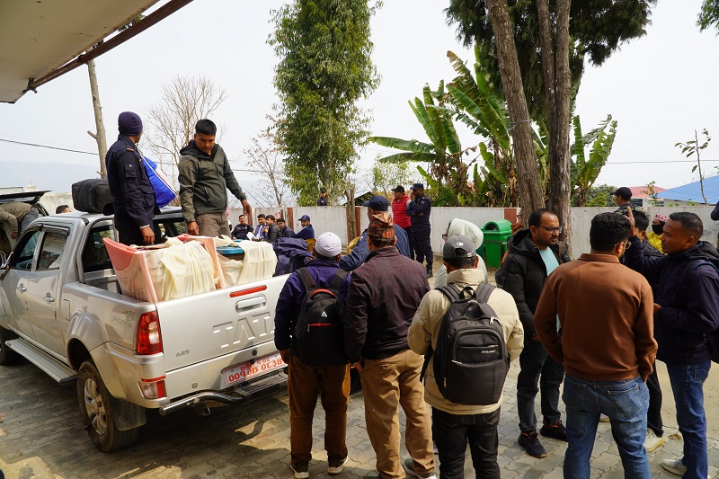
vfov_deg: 47.9
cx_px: 360
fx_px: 539
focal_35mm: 27
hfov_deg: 67.4
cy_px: 240
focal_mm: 18
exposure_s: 1/125
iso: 100
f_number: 8
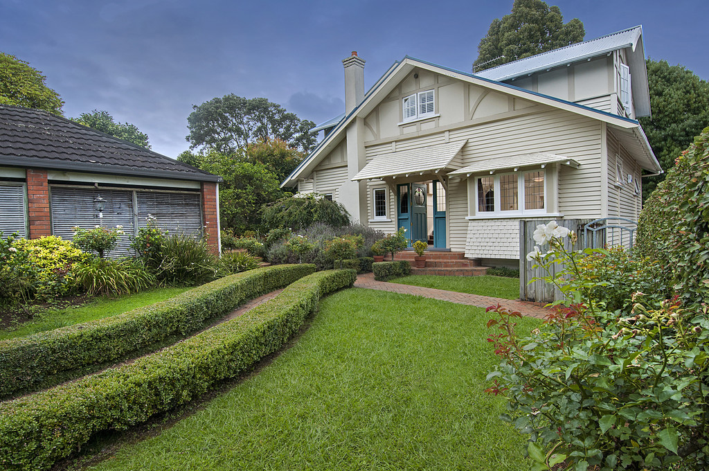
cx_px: 354
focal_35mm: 18
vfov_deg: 67.2
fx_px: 354
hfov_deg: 90.1
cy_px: 236
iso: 200
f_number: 11
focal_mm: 12
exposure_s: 1/125
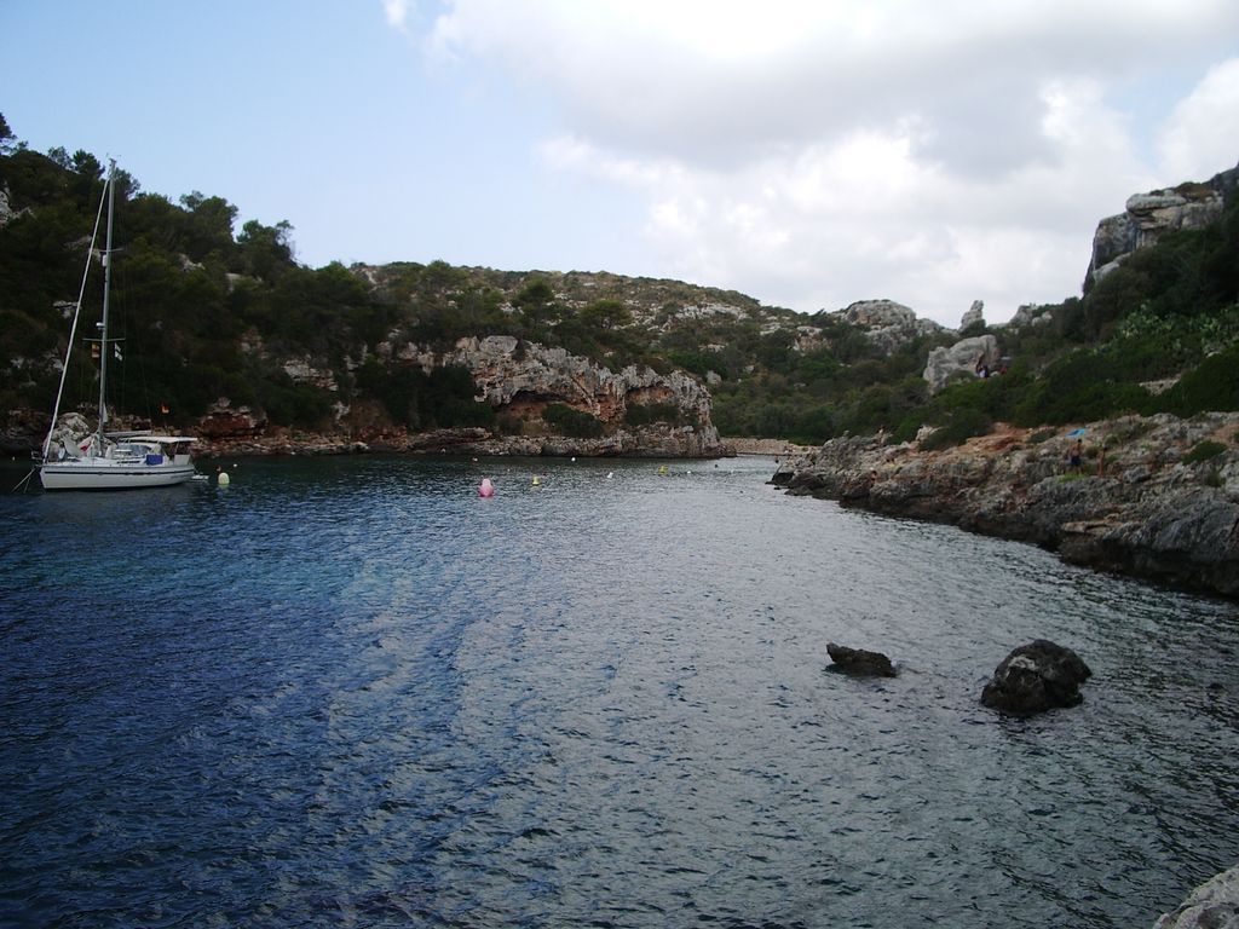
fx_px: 1253
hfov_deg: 52.6
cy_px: 464
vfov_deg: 40.7
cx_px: 620
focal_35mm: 35
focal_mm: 5.8
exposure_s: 1/320
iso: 50
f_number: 4.3
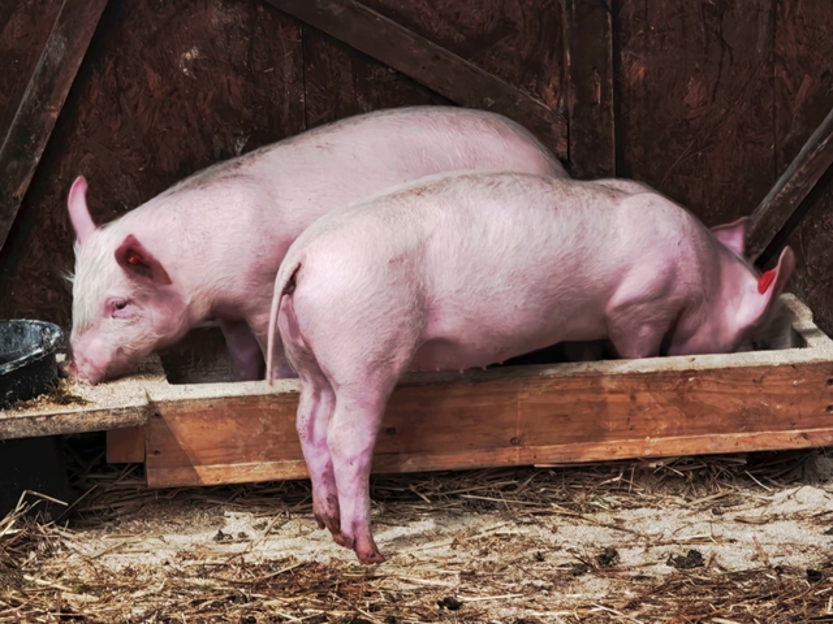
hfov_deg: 11.5
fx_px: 4139
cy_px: 312
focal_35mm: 172
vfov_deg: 8.6
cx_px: 416
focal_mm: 25.1
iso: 10000
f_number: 2.6
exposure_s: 1/16.7
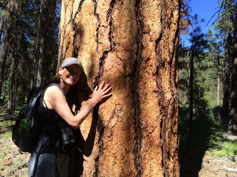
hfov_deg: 60.0
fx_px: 205
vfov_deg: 46.8
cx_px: 118
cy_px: 88
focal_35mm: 30
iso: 32
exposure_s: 1/873
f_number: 2.2
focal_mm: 4.12
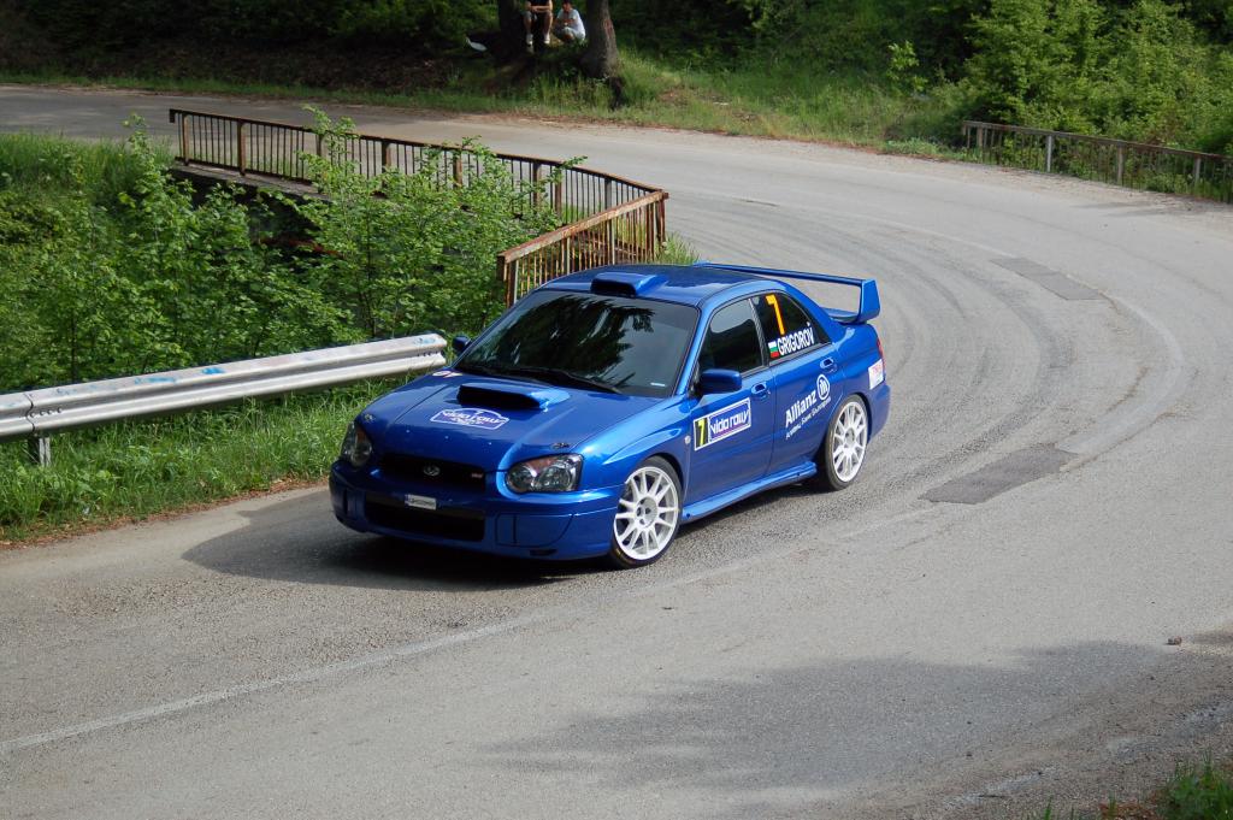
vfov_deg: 18.9
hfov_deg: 28.1
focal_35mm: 72
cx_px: 616
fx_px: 2464
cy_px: 410
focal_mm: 48
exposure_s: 1/1000
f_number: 4.2
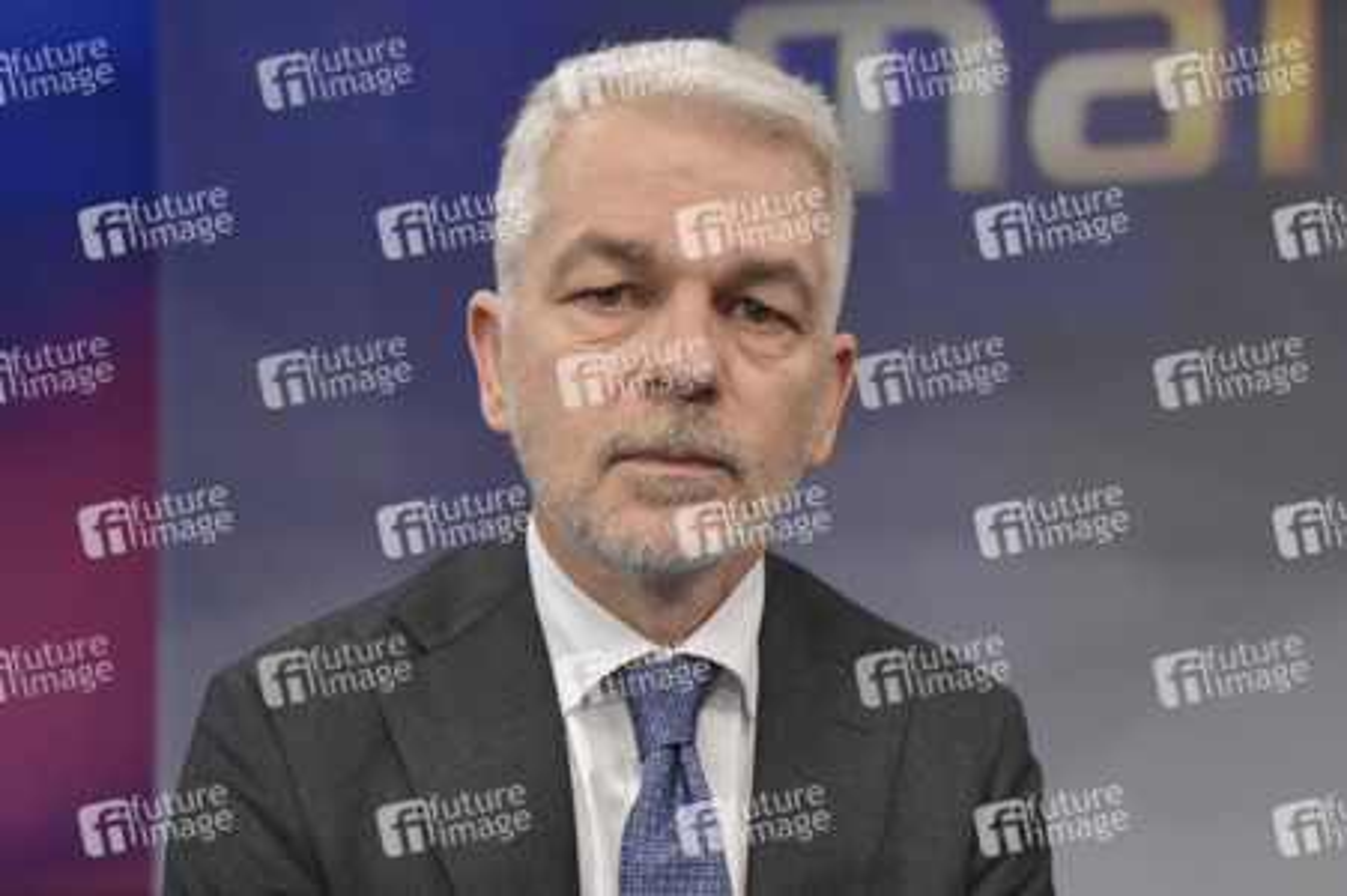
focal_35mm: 45
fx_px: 1682
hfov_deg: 43.6
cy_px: 448
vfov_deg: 29.8
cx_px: 674
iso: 1600
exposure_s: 1/250
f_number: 5
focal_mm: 45
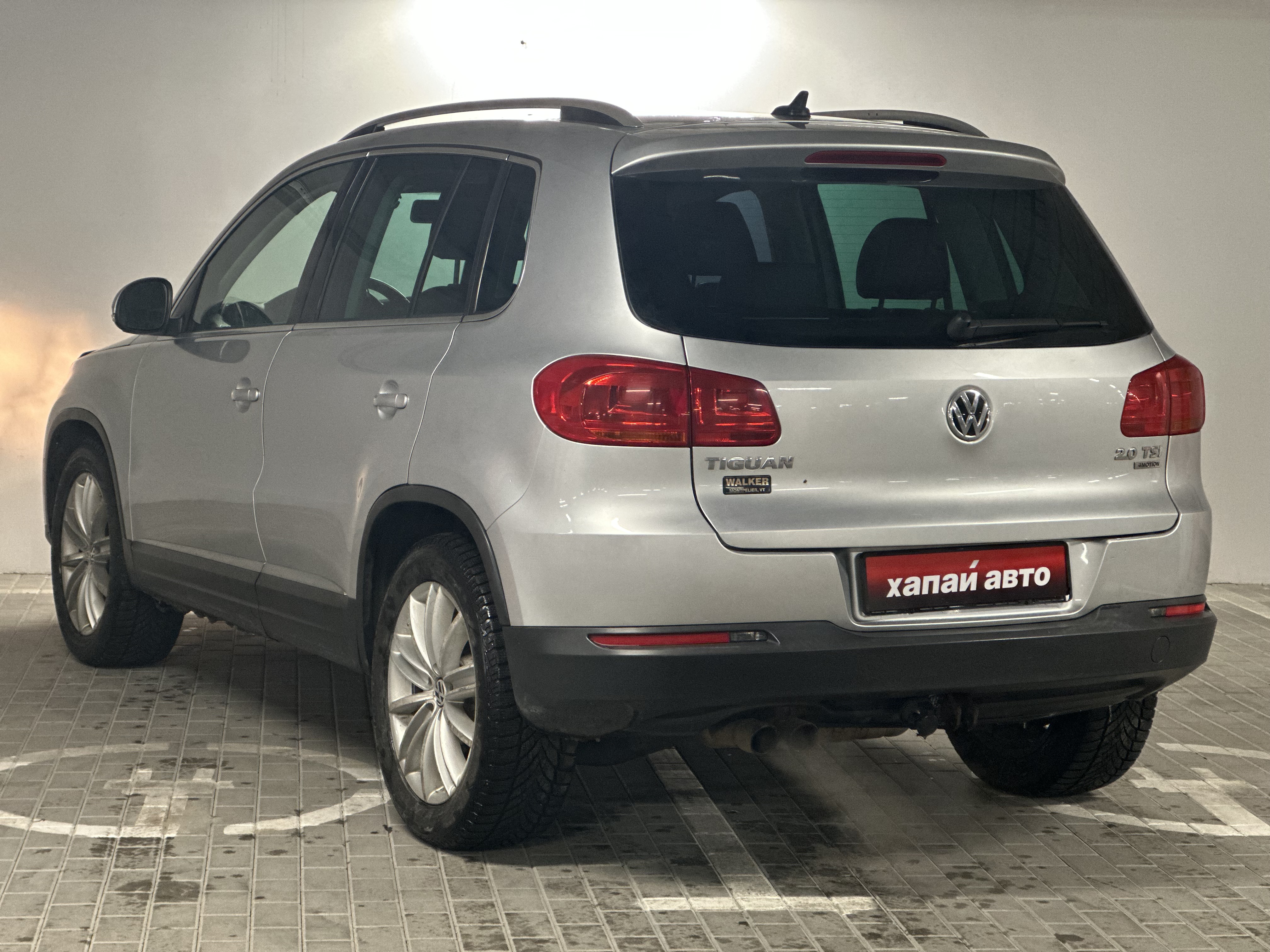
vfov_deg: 19.1
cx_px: 635
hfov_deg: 25.3
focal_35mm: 77
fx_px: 2825
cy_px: 476
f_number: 2.8
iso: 400
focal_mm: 9
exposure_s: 1/33
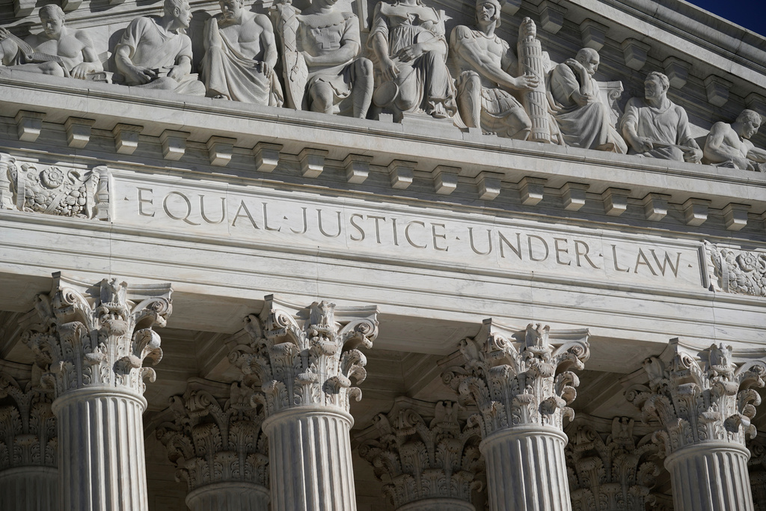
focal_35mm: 128
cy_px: 256
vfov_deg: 10.7
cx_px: 383
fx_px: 2724
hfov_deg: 16.0
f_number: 5.6
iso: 125
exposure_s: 1/2500
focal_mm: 128
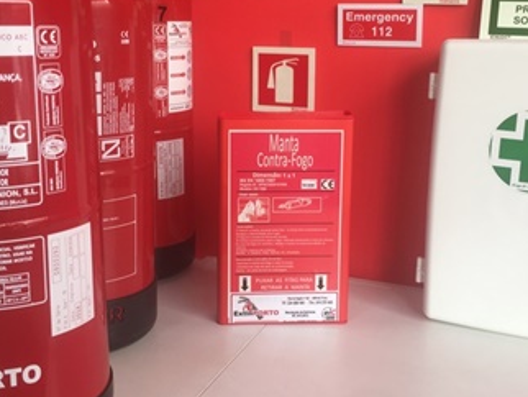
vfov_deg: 31.9
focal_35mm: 45
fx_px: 687
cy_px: 129
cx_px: 277
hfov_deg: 42.0
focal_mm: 4.15
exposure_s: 1/50
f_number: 2.2
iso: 32
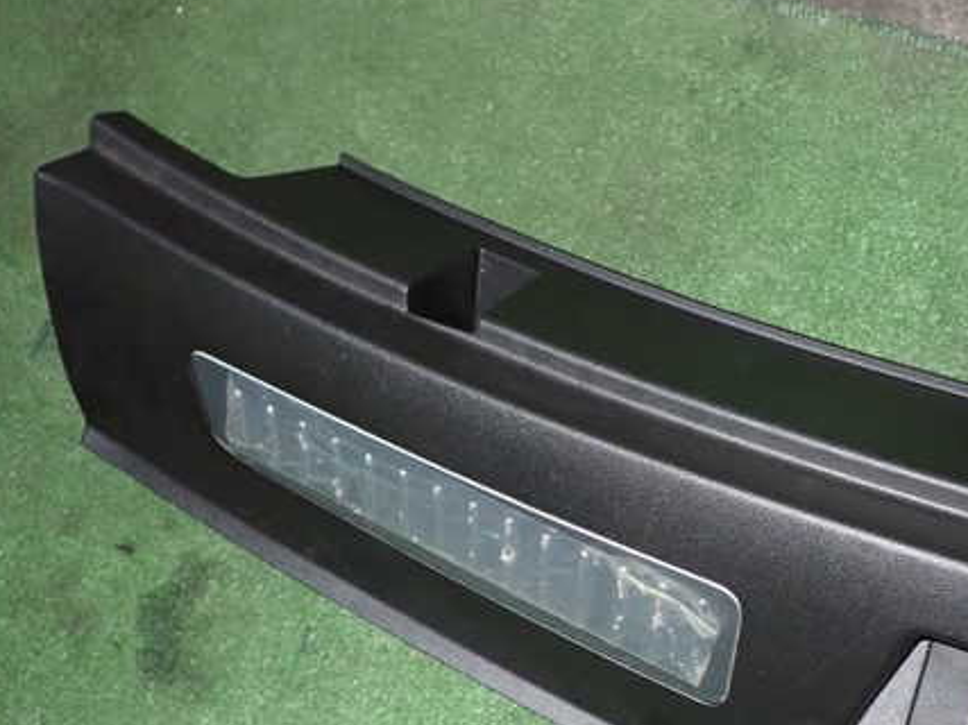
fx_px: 1258
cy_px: 401
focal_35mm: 45
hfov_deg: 41.9
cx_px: 580
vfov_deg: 32.1
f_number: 7.1
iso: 800
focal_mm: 5.79
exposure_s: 1/30
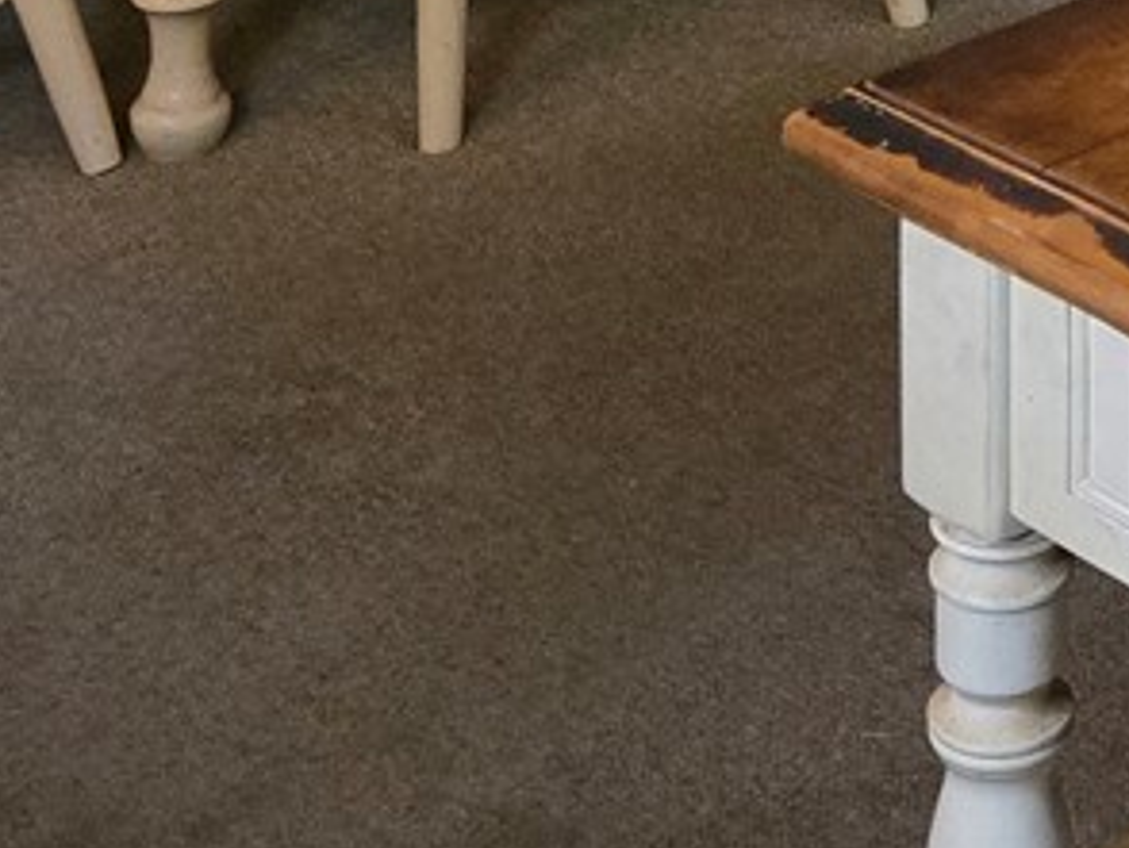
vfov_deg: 10.5
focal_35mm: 125
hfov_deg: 15.0
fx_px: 4080
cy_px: -1063
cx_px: 1463
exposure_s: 1/60
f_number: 1.8
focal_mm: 5.4
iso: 800
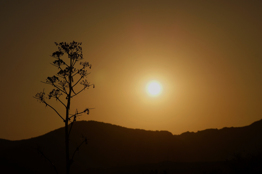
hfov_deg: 19.5
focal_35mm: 105
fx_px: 764
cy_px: 87
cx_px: 131
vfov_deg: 13.0
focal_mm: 70
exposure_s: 1/800
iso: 100
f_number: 11
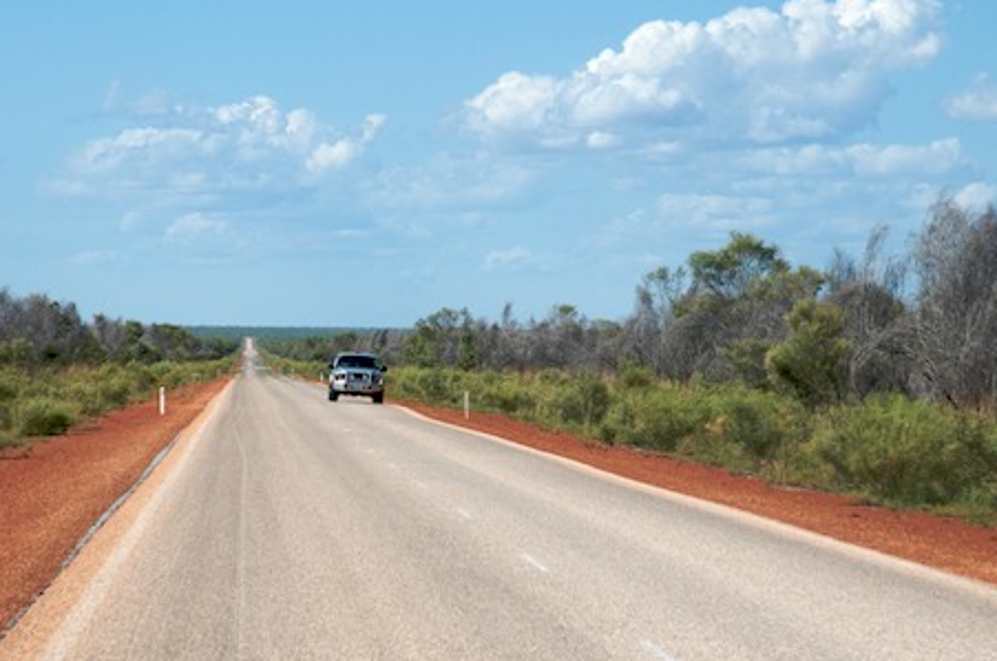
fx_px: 4690
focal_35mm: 170
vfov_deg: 8.1
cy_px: 387
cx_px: 382
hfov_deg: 12.1
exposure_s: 1/500
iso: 320
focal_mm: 85
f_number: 11
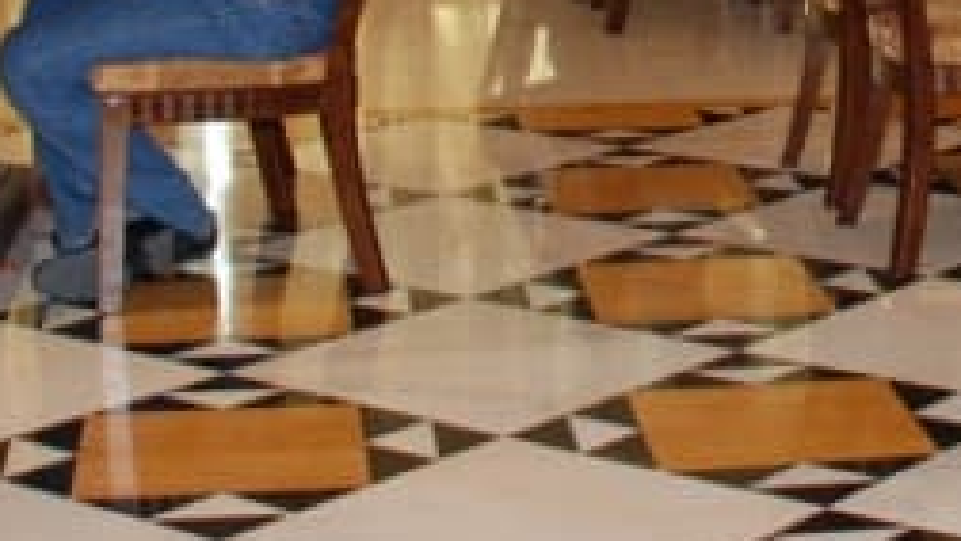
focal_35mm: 115
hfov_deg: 18.0
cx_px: 1018
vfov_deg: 10.2
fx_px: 2932
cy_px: -265
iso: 200
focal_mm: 18
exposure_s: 1/20
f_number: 7.1
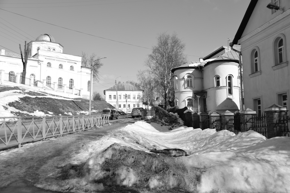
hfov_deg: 54.4
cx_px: 145
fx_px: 282
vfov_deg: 37.9
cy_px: 96
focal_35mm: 35
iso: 125
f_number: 6.3
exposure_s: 1/800
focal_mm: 35
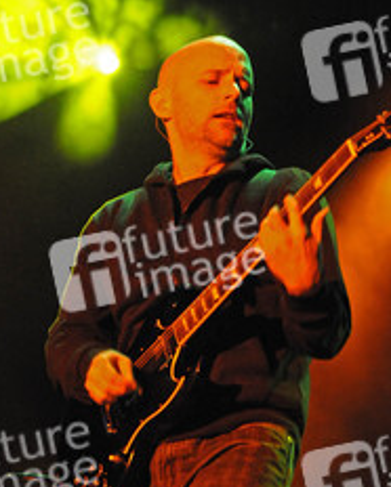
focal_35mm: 194
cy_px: 367
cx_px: 219
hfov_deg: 8.0
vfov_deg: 9.9
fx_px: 2803
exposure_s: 1/125
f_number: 4.5
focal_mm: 80
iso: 3200
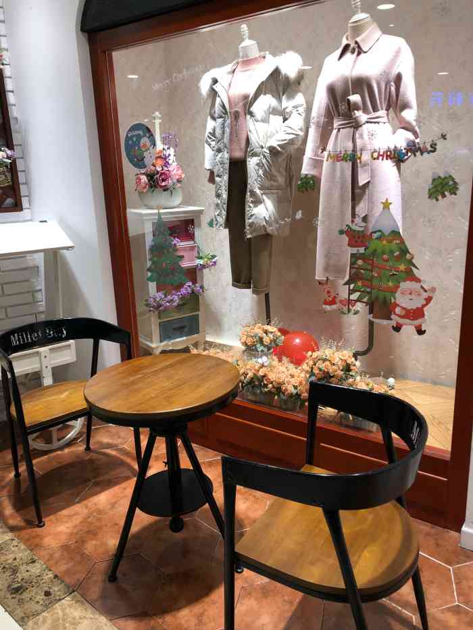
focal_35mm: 28
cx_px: 236
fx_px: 510
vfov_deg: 63.4
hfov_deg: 49.8
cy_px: 315
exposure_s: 1/33
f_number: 1.8
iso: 25
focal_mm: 4
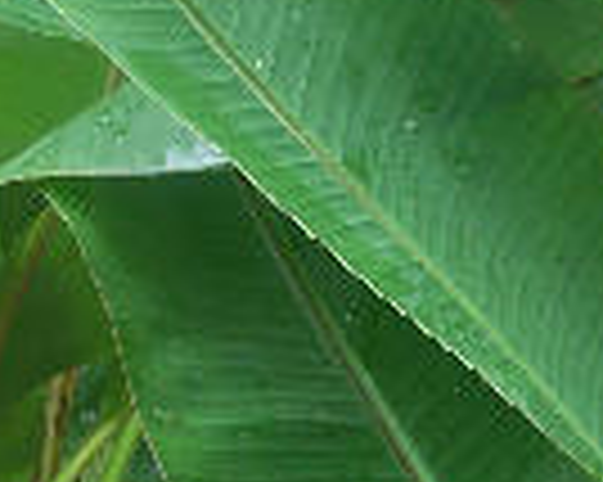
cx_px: 826
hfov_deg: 13.6
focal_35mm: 136
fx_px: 2425
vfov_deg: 11.1
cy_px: 581
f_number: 3.2
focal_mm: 9.14
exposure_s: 1/60
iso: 100
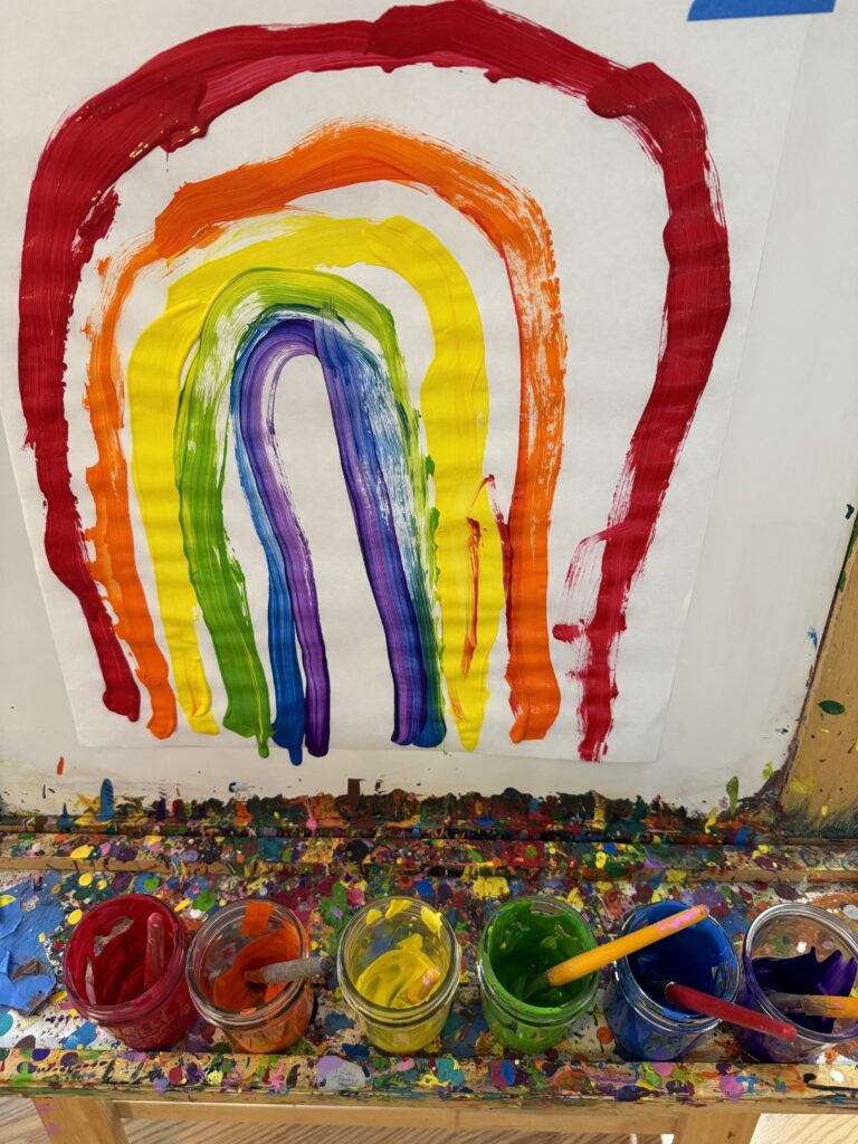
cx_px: 429
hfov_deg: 56.8
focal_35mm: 24
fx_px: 793
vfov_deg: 71.6
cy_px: 572
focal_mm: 6.76
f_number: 1.78
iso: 320
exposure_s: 1/60
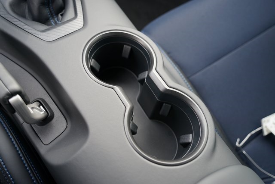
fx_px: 252
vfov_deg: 40.0
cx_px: 138
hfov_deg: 57.2
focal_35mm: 33
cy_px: 92
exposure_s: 1/60
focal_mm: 33
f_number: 4
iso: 200
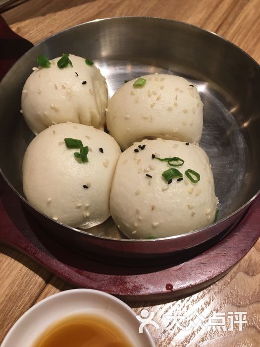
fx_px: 290
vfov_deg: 61.7
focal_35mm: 29
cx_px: 130
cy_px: 174
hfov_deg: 48.2
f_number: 2.2
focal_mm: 4.15
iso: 40
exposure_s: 1/33
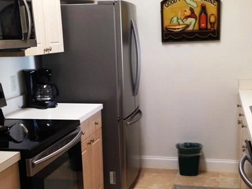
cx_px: 139
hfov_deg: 33.8
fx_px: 415
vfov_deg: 25.4
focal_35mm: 57
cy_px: 132
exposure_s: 1/20
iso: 160
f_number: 2.4
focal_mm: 4.13
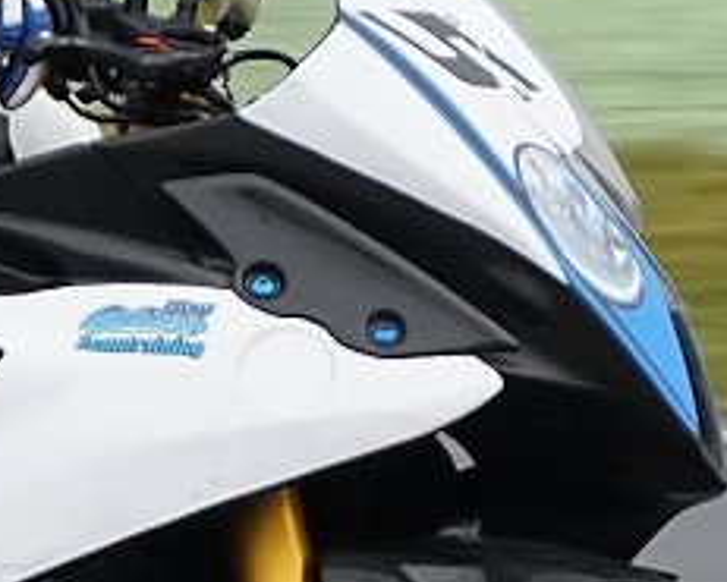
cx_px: -400
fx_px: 26885
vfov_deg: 1.2
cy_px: 414
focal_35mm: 1249
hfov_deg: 1.5
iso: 160
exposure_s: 1/320
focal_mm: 160
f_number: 5.6
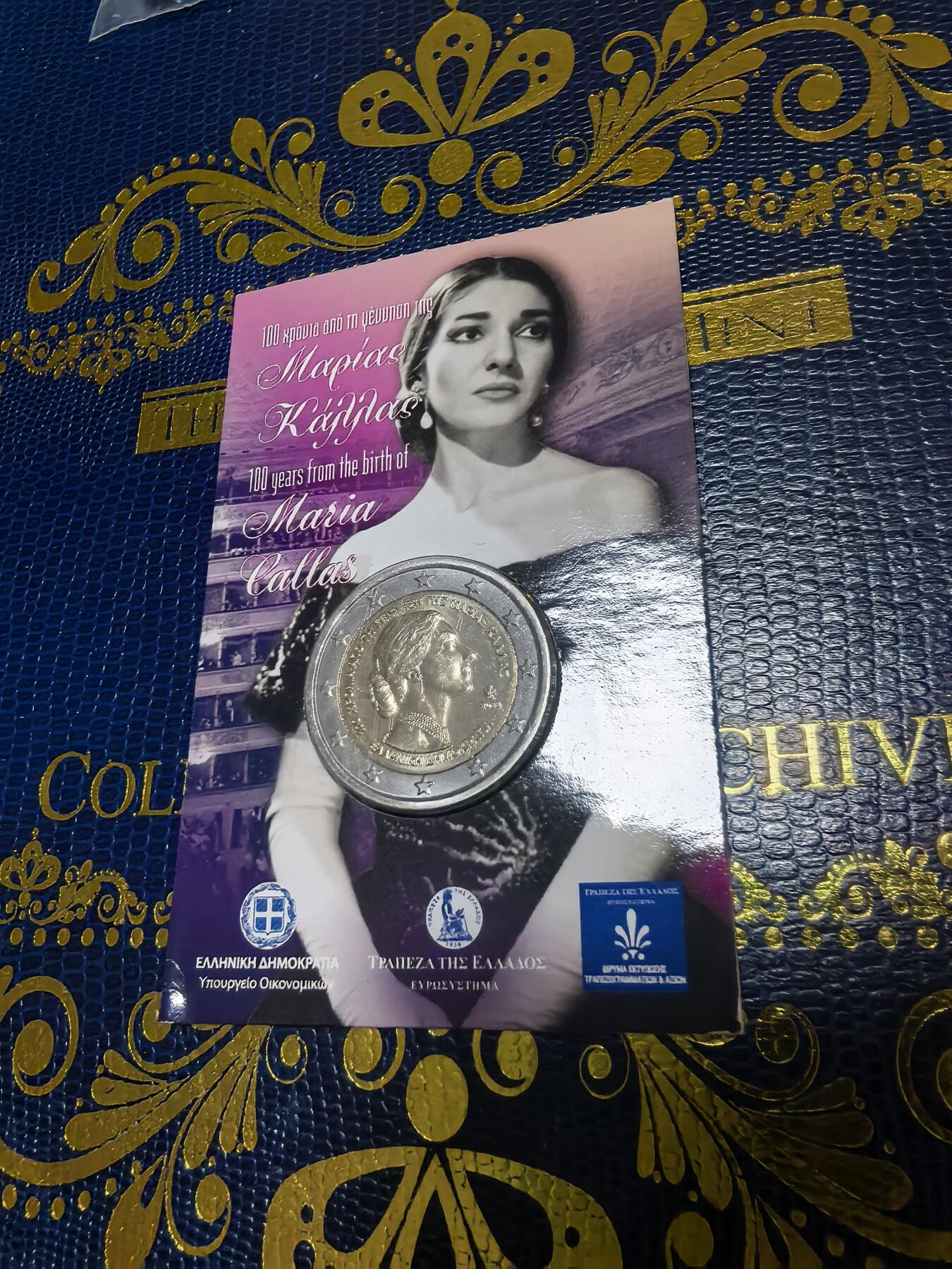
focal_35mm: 24
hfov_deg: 56.8
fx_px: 880
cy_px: 634
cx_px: 476
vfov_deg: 71.6
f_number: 2.2
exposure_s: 1/33.3
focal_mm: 1.68
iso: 160
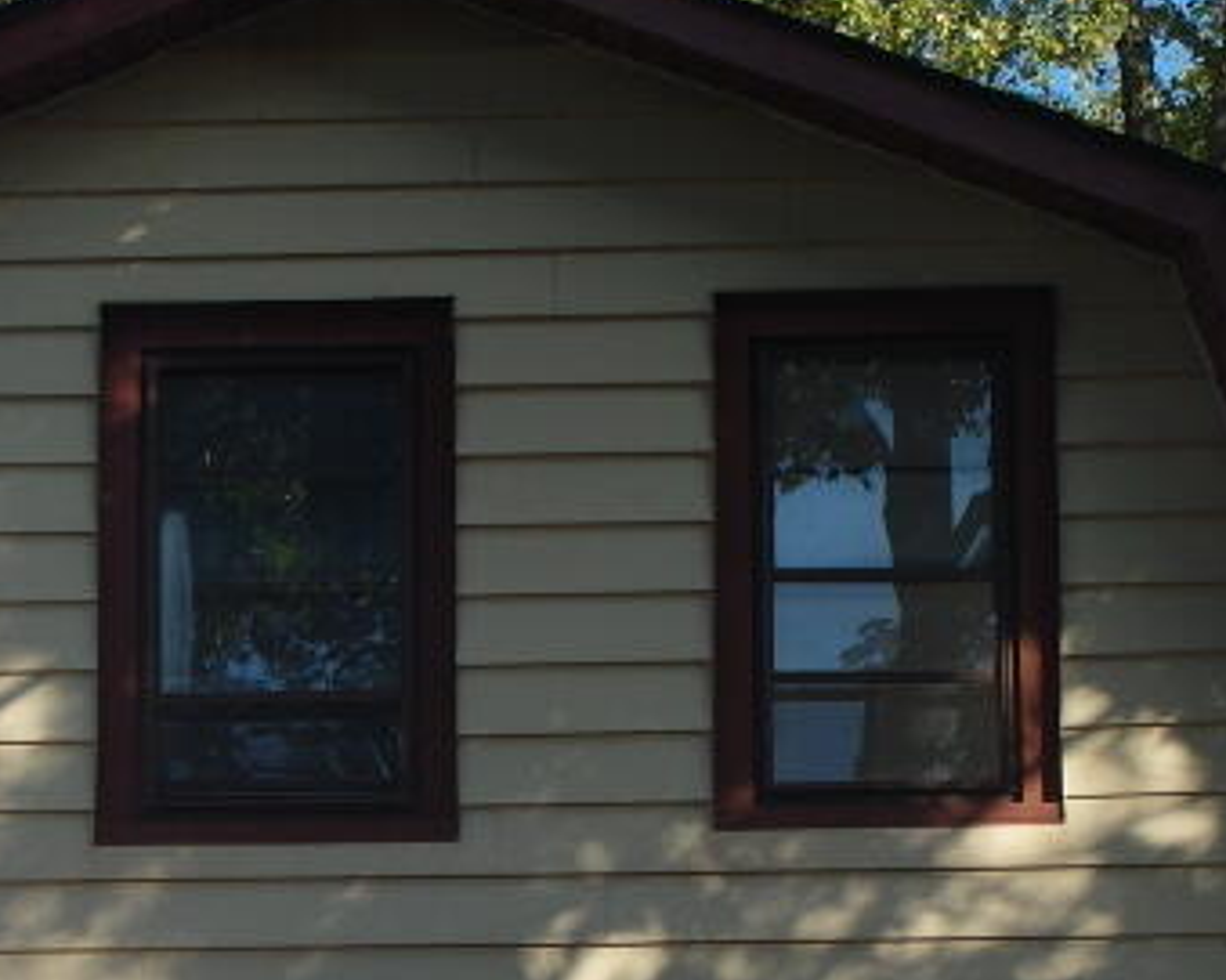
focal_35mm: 121
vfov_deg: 12.4
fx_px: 4389
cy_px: 1248
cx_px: 315
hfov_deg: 15.8
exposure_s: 1/90
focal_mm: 8.9
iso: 80
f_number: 3.7
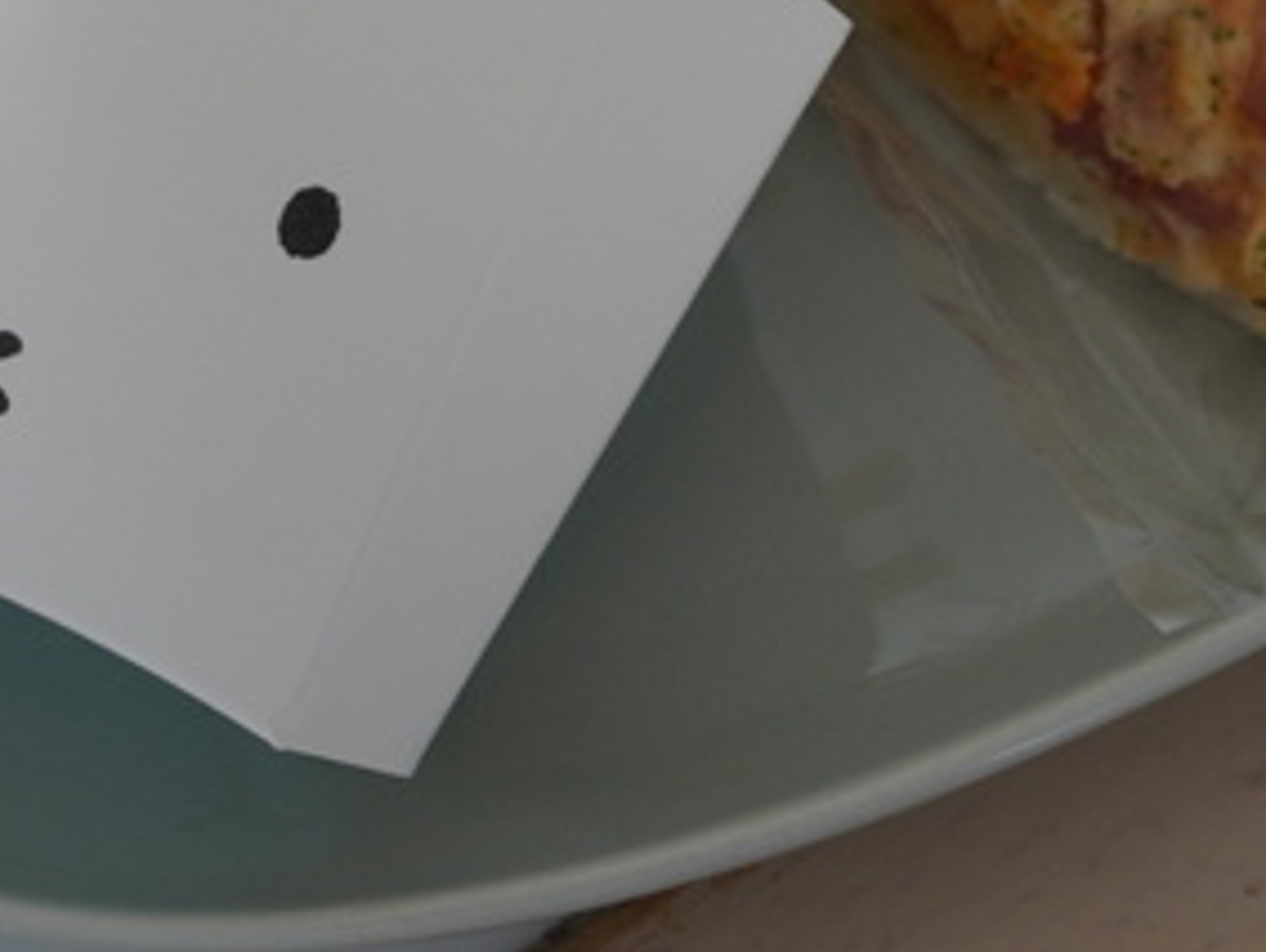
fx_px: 3296
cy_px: -9
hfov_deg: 21.7
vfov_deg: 16.1
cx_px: 617
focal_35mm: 90
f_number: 8
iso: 400
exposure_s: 1/40
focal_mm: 26
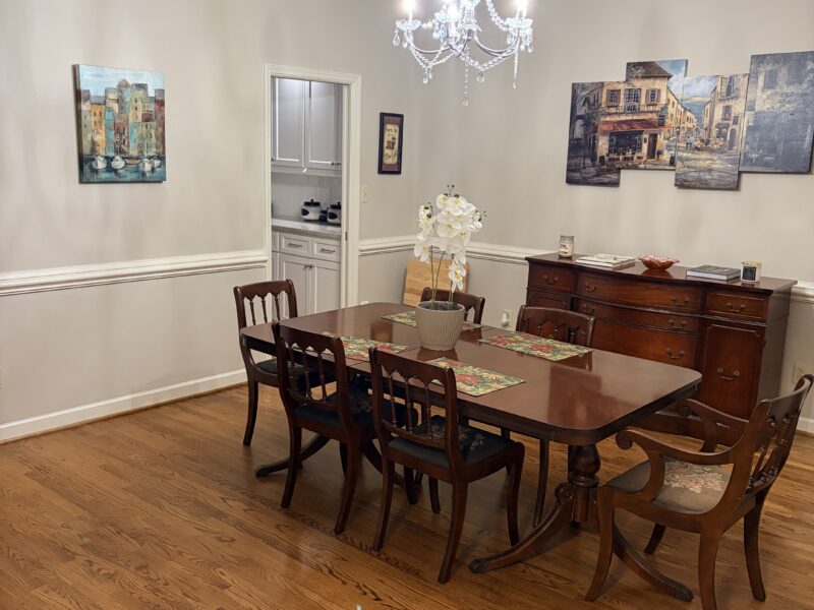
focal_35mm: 26
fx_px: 611
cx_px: 407
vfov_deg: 53.1
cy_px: 305
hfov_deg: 67.3
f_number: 1.6
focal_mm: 5.96
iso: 320
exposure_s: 1/60
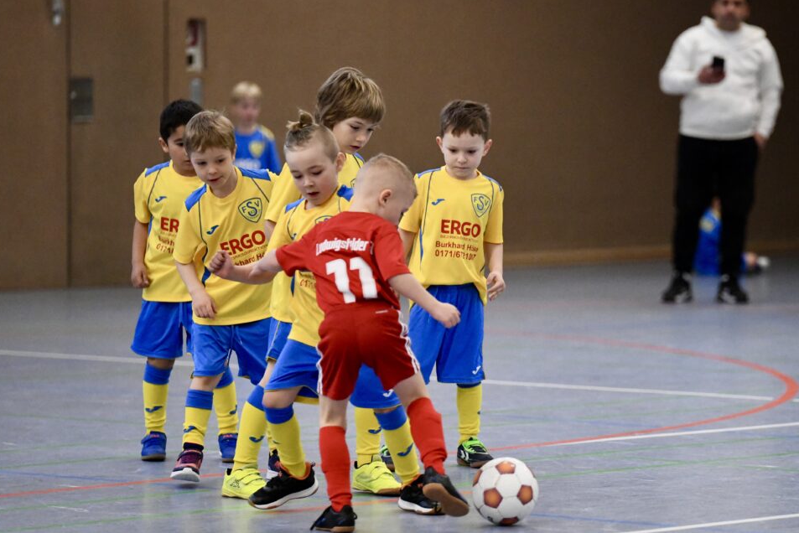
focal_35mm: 188
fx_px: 4174
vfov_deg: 7.3
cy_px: 257
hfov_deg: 10.9
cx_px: 383
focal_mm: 175
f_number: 2.8
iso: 8000
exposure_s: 1/1250
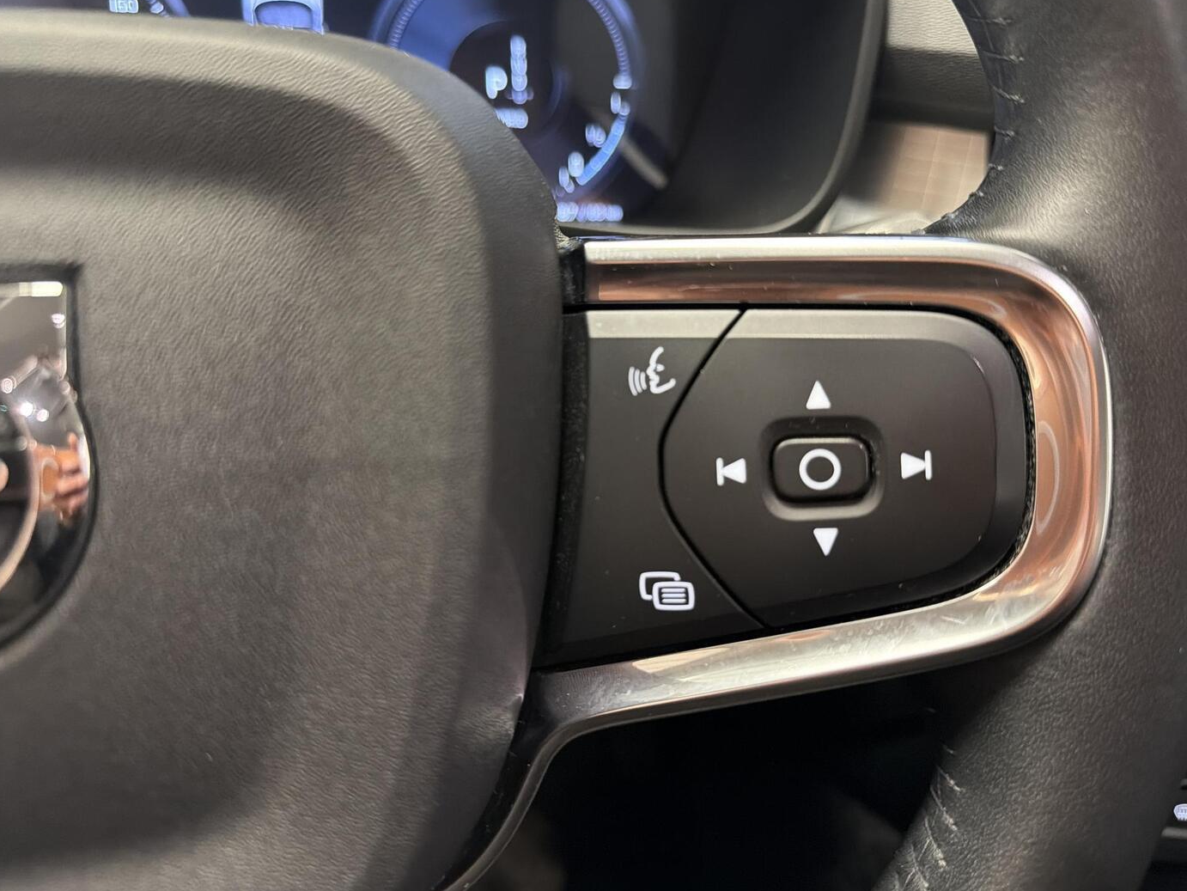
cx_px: 610
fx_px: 857
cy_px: 439
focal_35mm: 25
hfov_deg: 69.4
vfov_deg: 54.9
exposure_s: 1/33
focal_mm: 6.76
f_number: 1.78
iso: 800
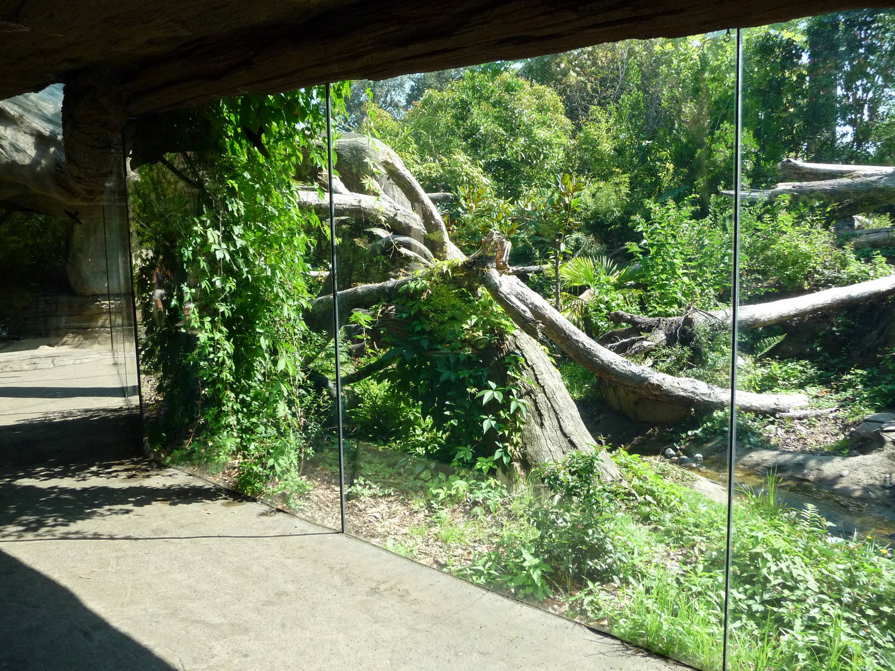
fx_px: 776
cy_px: 336
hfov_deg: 60.0
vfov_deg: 46.8
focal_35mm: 30
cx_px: 448
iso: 250
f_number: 3.4
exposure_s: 1/500
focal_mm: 5
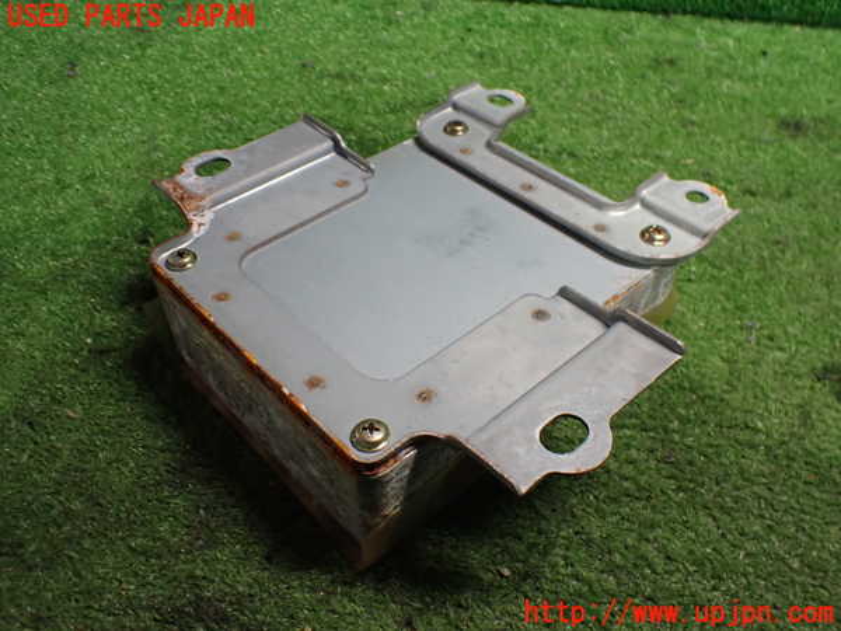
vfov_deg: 46.8
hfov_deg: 60.0
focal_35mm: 30
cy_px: 316
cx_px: 420
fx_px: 729
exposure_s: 1/80
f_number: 2.3
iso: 800
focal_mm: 5.4
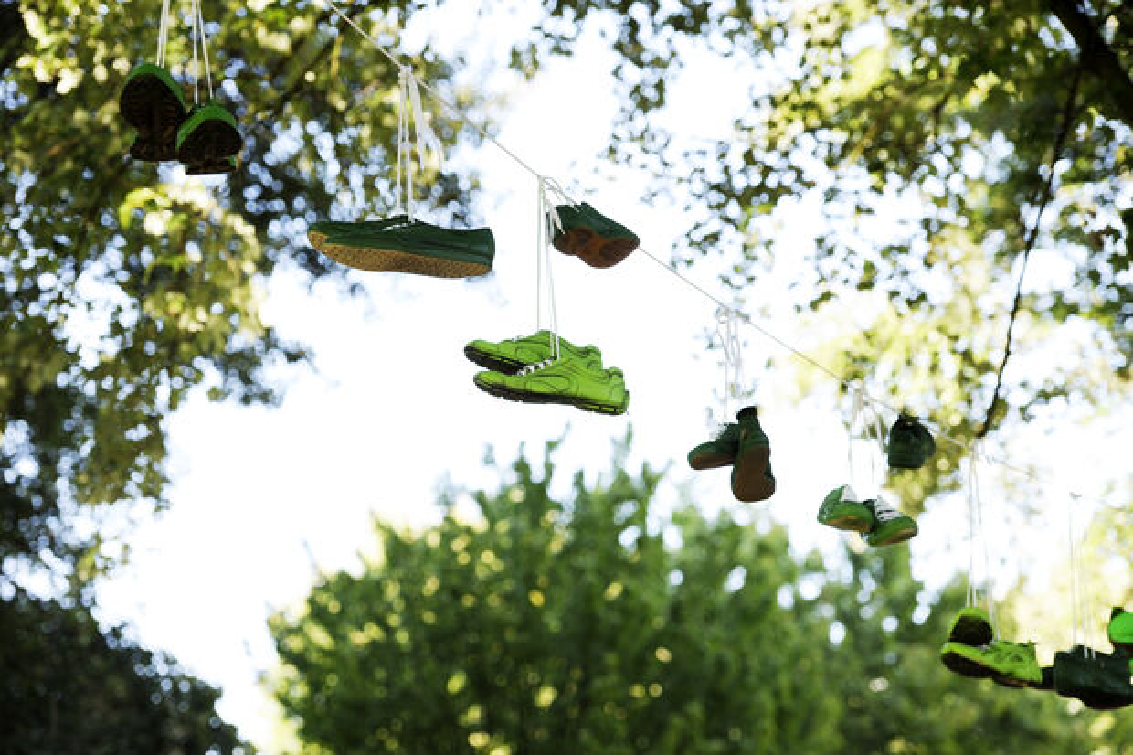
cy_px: 378
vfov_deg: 13.7
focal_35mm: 100
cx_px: 566
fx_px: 3146
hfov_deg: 20.4
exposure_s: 1/250
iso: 320
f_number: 4
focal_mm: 100
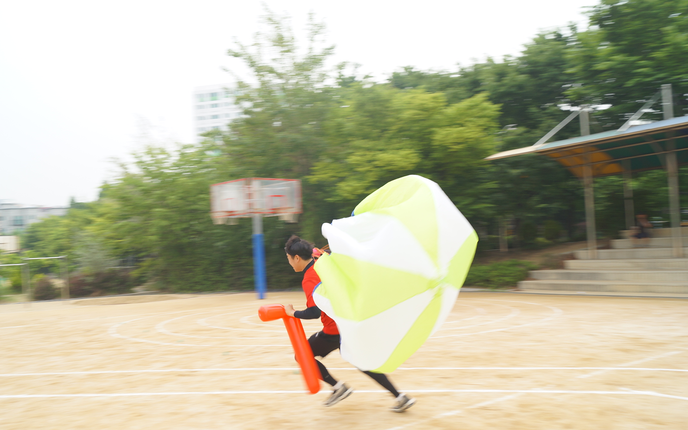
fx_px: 581
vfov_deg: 40.5
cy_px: 240
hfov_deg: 61.2
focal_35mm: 31
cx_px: 333
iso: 100
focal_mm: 18
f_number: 4.5
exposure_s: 1/100
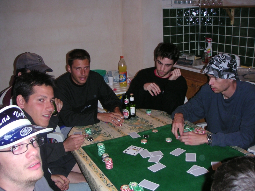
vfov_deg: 38.7
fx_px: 273
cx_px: 128
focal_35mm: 37
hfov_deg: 50.1
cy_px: 96
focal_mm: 5.7
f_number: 2.8
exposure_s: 1/45
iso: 160
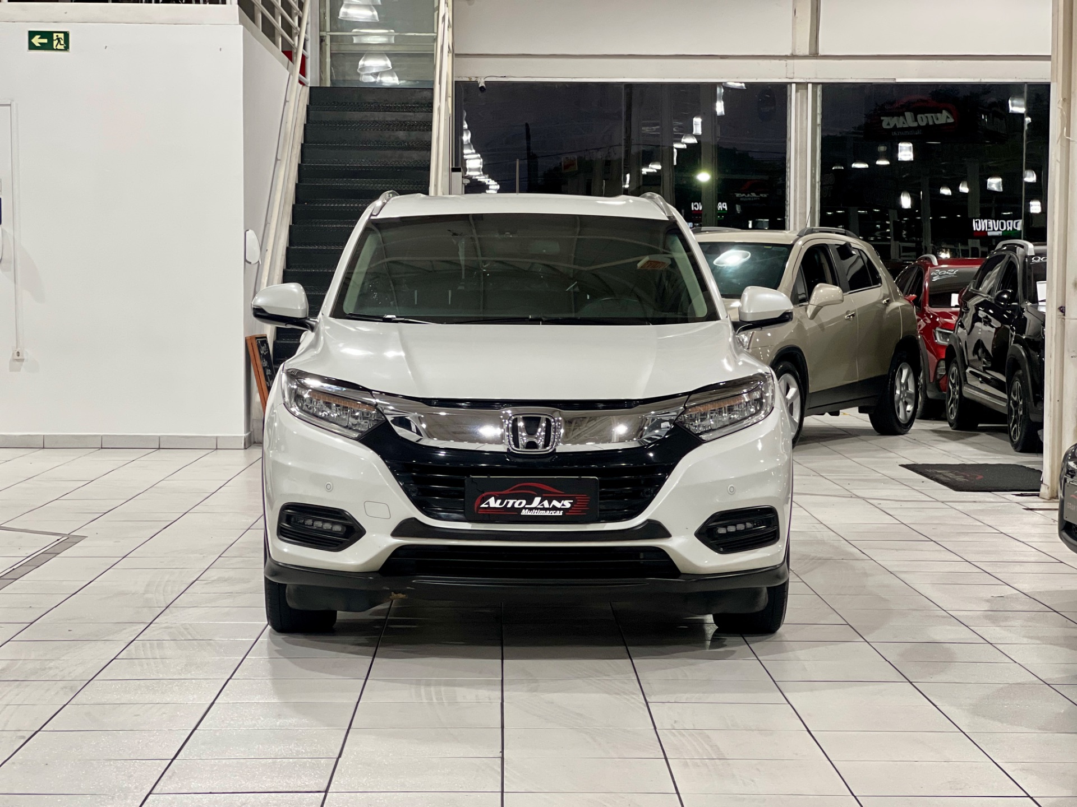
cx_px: 538
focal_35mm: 77
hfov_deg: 25.3
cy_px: 404
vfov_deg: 19.1
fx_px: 2396
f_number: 2.8
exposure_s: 1/40
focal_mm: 9
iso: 320
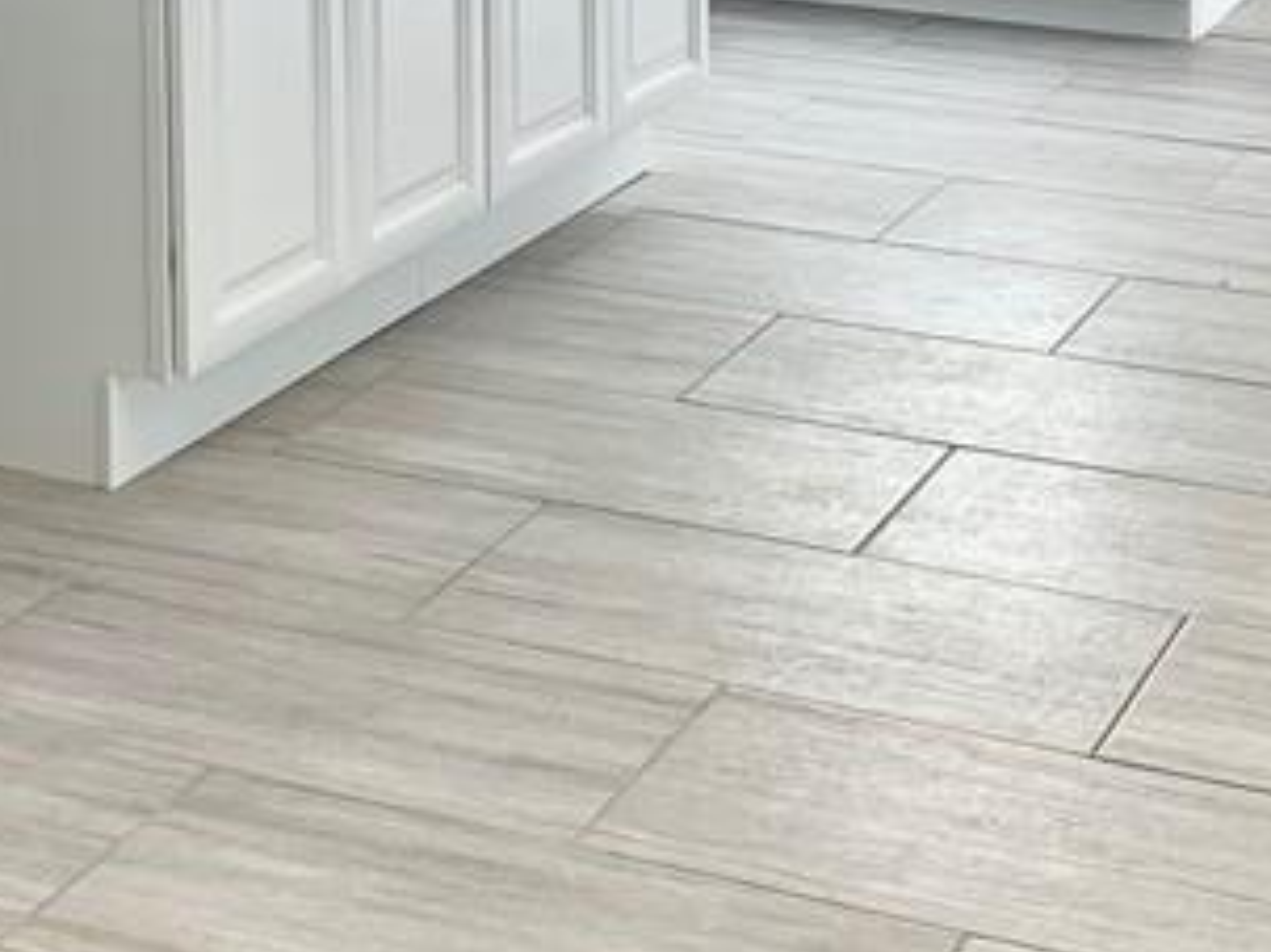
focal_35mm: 88
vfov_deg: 16.0
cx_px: 508
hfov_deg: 22.2
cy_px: -243
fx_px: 3230
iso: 25
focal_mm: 4.25
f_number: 1.8
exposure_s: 1/120
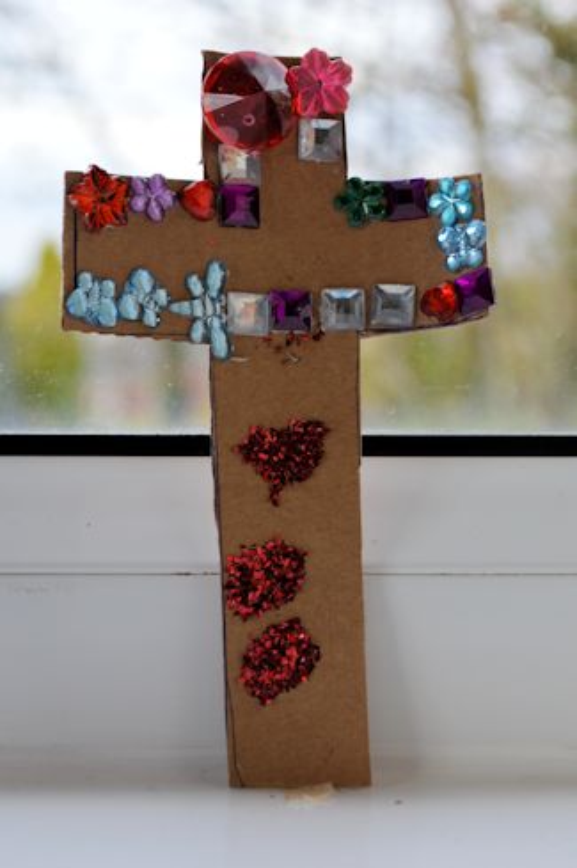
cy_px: 434
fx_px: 1988
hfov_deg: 16.5
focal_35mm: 82
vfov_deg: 24.6
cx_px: 288
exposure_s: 1/125
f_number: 8
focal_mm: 55
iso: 200
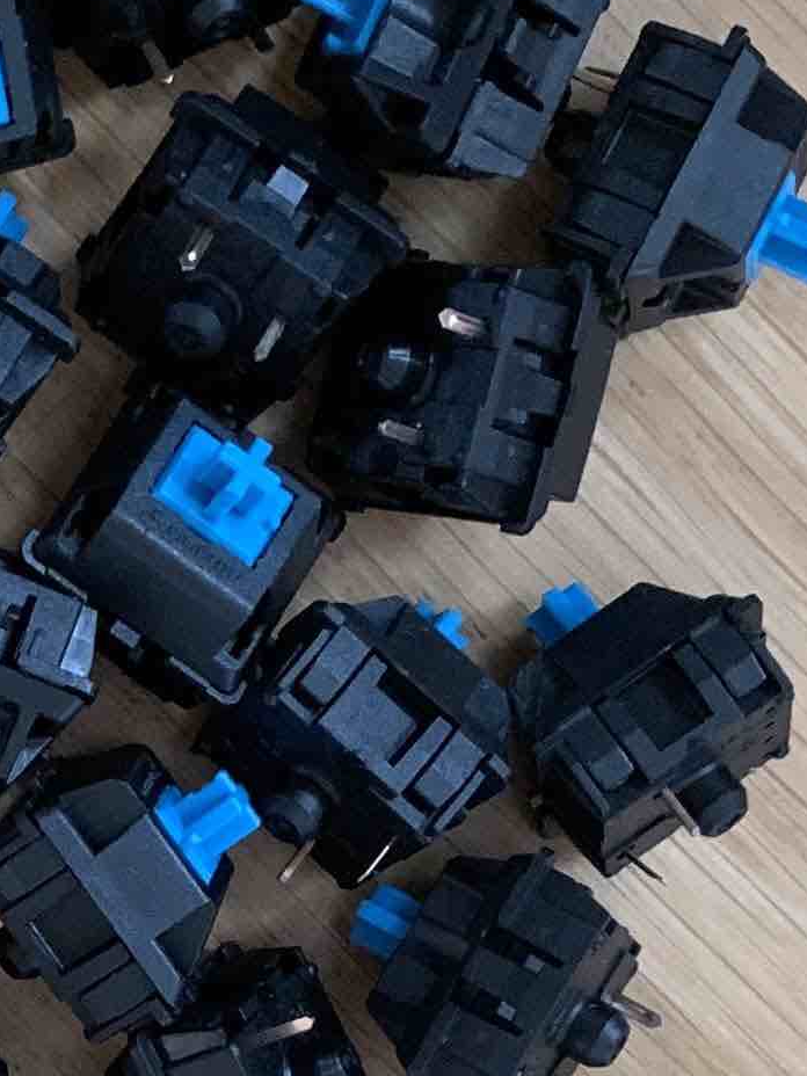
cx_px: -234
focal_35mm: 113
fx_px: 3512
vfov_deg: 16.8
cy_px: 1243
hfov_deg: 12.7
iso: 250
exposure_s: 1/60
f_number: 1.8
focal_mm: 4.25
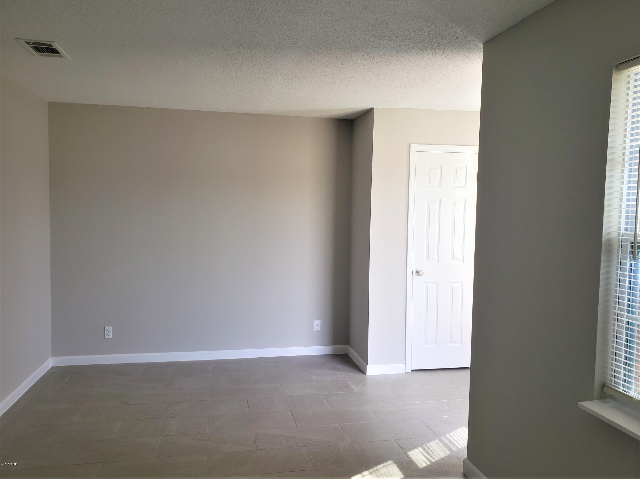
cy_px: 240
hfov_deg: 67.3
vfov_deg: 53.1
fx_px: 481
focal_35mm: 26
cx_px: 320
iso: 64
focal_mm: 4.3
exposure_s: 1/120
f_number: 2.4
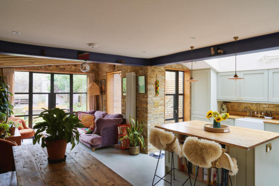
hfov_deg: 73.7
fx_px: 186
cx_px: 140
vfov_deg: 53.2
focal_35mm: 24
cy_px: 93
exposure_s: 1/3
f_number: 10
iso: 100
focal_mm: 24
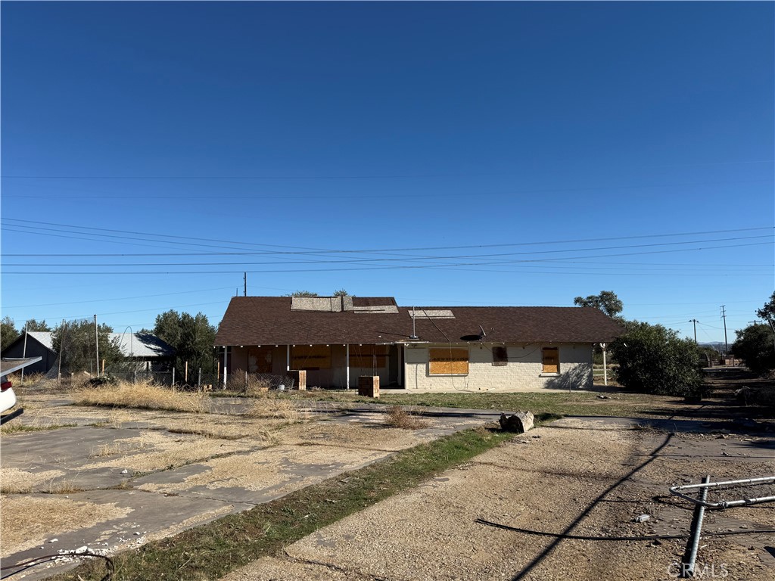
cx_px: 388
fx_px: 537
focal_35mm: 24
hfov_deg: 71.6
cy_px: 290
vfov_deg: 56.8
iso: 80
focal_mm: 6.76
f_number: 1.78
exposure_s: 1/6173
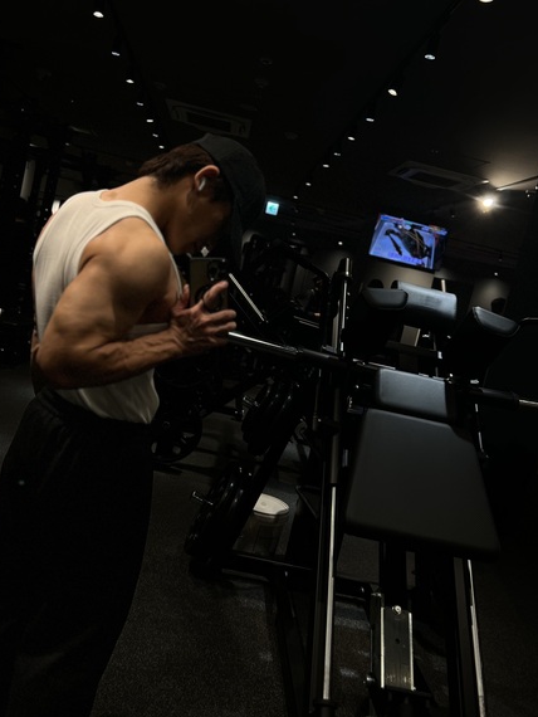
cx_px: 261
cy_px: 347
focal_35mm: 31
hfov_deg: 45.5
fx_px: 642
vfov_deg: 58.3
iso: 64
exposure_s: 1/121
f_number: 1.5
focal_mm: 5.7
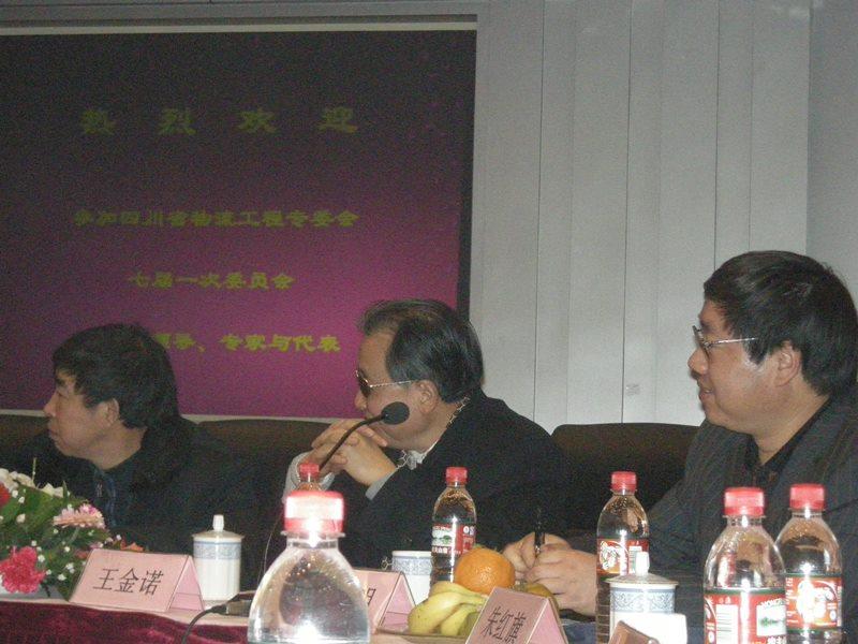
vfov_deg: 15.7
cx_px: 429
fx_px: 2330
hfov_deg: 20.9
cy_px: 322
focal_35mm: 94
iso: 883
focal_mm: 15.3
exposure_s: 1/60
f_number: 4.4
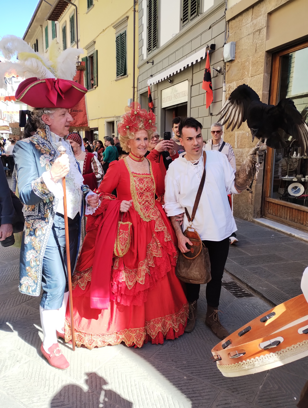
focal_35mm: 28
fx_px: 331
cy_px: 204
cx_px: 154
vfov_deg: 63.4
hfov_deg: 49.9
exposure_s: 1/170
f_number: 1.8
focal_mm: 4.27
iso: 100
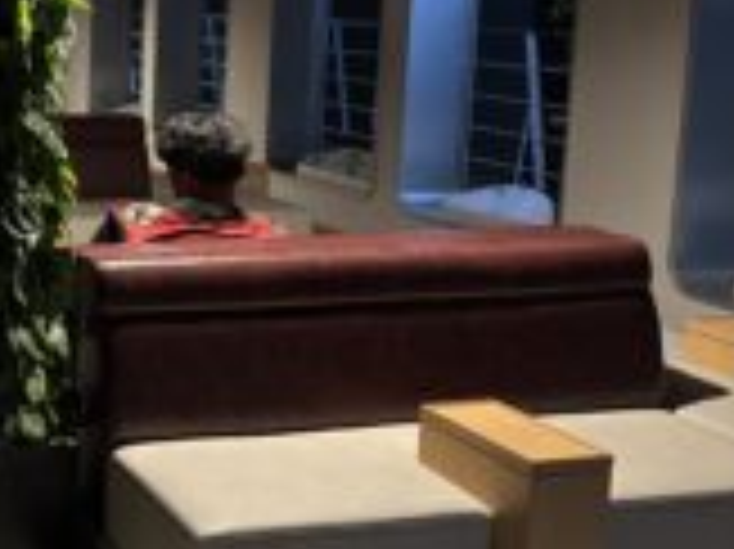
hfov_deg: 28.8
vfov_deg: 24.7
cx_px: -126
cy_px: 189
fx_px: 1250
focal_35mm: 59
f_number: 1.78
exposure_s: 1/30
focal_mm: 6.76
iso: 1250
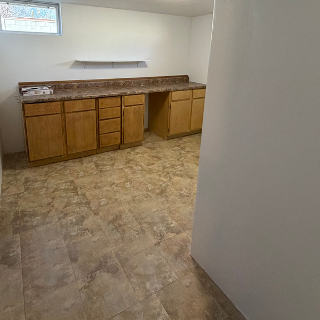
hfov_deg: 69.2
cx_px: 136
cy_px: 109
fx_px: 230
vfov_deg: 67.9
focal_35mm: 22
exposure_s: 1/60
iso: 250
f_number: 2.2
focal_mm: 2.22
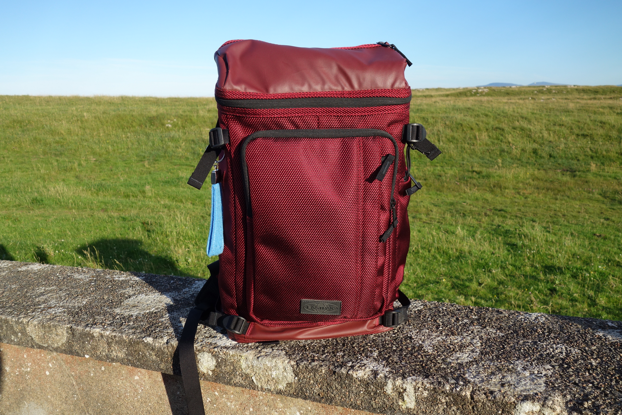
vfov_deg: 43.6
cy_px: 208
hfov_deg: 61.9
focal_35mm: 30
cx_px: 311
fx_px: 518
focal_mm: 11.32
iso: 125
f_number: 5.6
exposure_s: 1/320
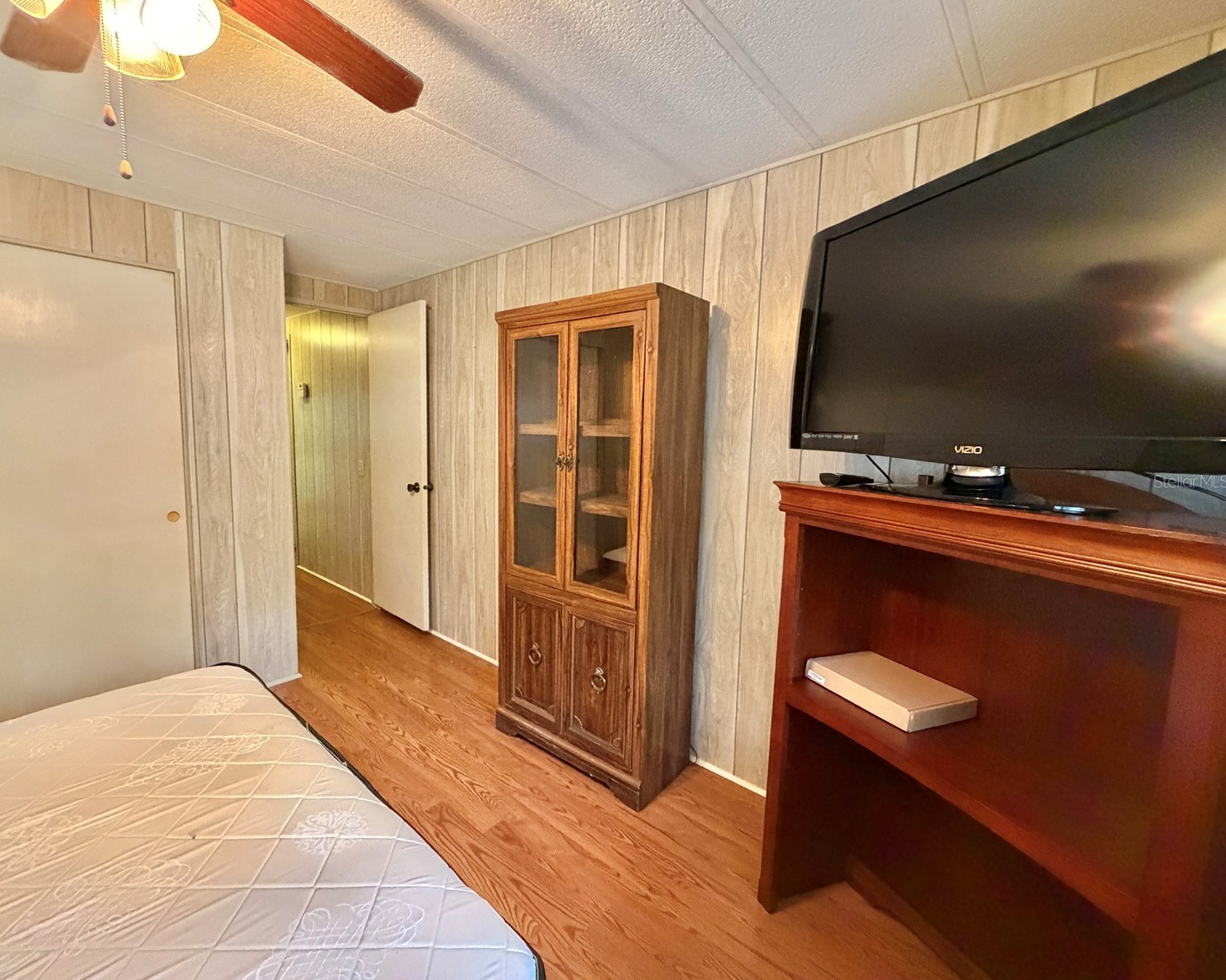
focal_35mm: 15
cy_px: 481
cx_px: 560
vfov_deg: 84.0
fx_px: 544
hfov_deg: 96.6
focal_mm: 2.22
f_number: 2.2
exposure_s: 1/60
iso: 1000
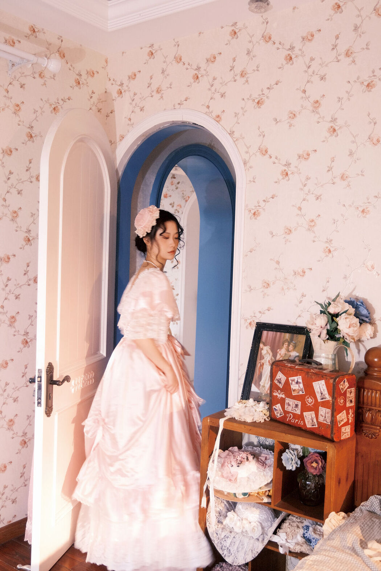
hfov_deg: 37.9
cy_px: 286
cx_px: 190
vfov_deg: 54.4
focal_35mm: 35
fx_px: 556
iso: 250
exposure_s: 1/30
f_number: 2.8
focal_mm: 23.4
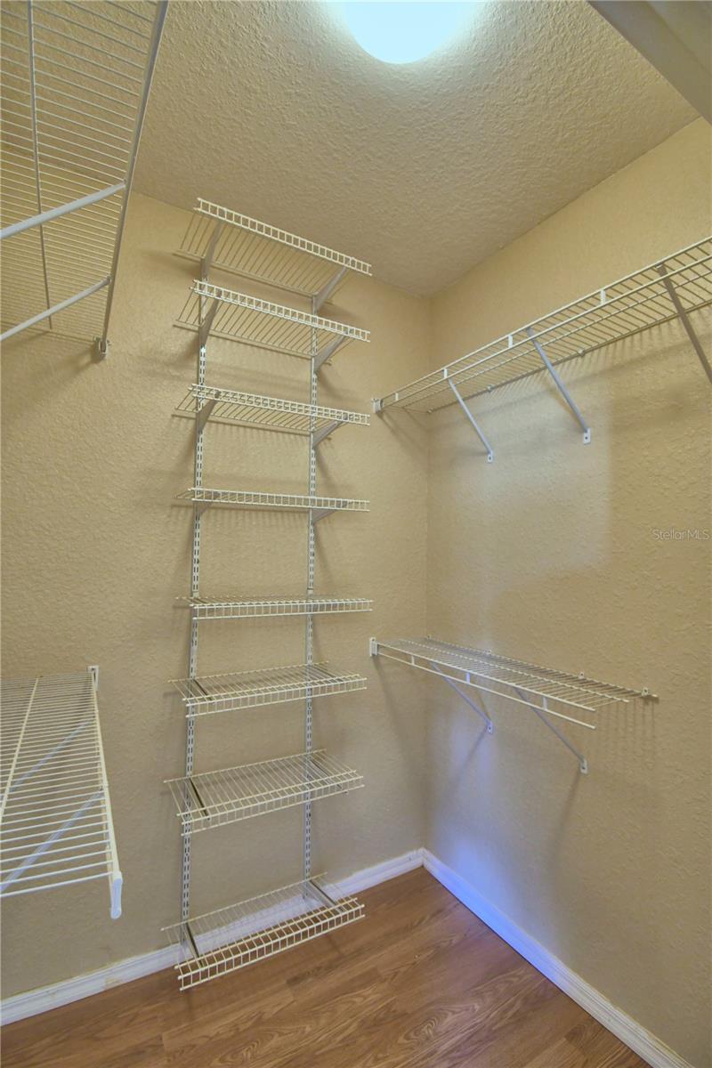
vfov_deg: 100.4
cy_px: 534
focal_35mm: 15
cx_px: 356
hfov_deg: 77.3
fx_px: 445
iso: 1000
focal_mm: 10
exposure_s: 1/30
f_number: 4.5
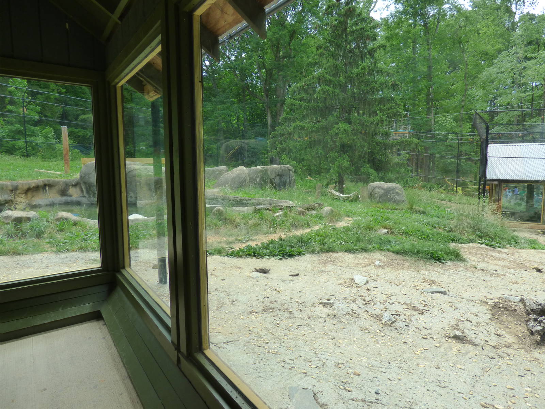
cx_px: 272
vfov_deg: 66.0
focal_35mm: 20
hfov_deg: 81.7
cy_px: 204
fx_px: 315
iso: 200
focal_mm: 3.58
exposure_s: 1/800
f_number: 2.8
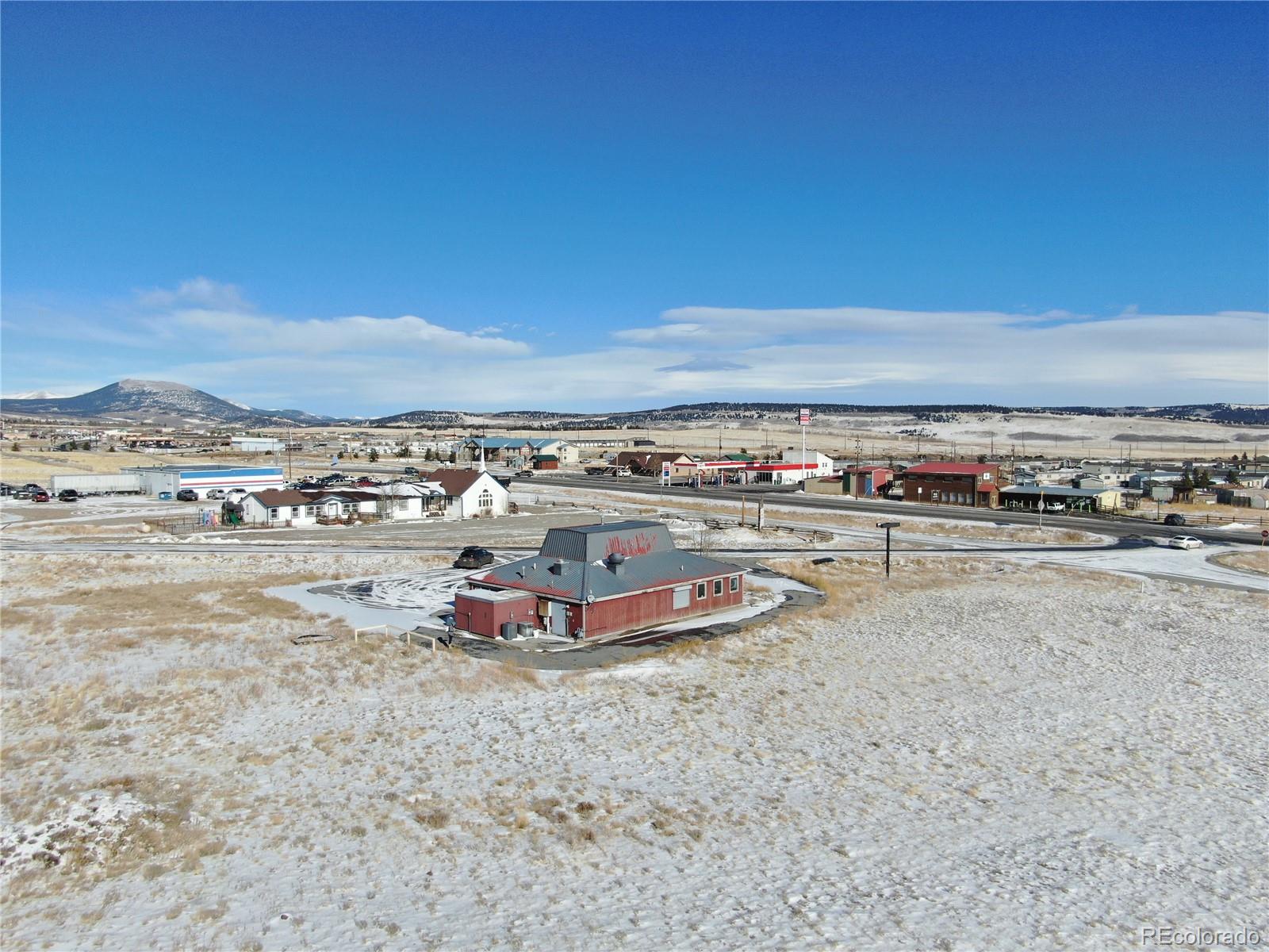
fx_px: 880
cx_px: 634
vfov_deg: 56.8
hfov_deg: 71.6
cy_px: 476
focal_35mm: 24
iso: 100
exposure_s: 1/2000
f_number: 2.8
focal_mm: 4.39
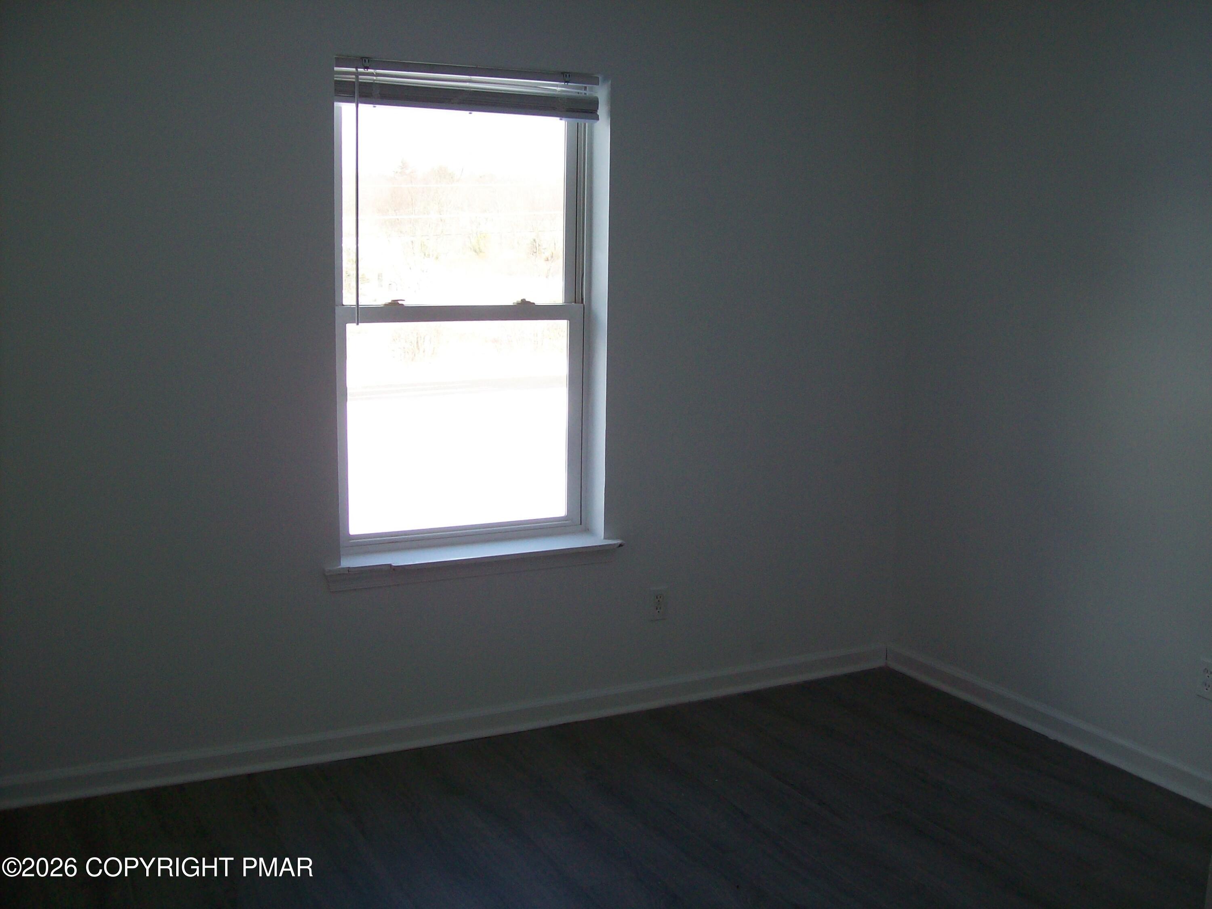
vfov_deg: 39.7
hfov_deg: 51.4
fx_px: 1260
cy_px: 454
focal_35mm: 36
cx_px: 606
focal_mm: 6
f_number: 2.7
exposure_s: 1/169
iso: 80
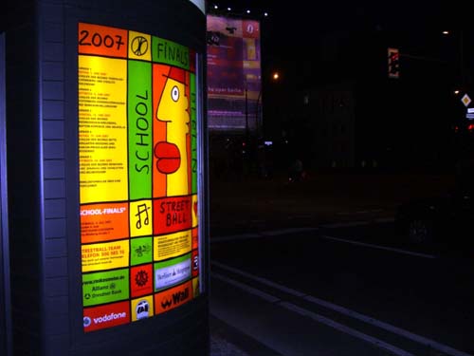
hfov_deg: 49.0
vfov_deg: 37.7
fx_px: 520
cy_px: 178
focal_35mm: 38
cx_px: 237
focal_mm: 6.2
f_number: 2.7
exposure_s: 1/60
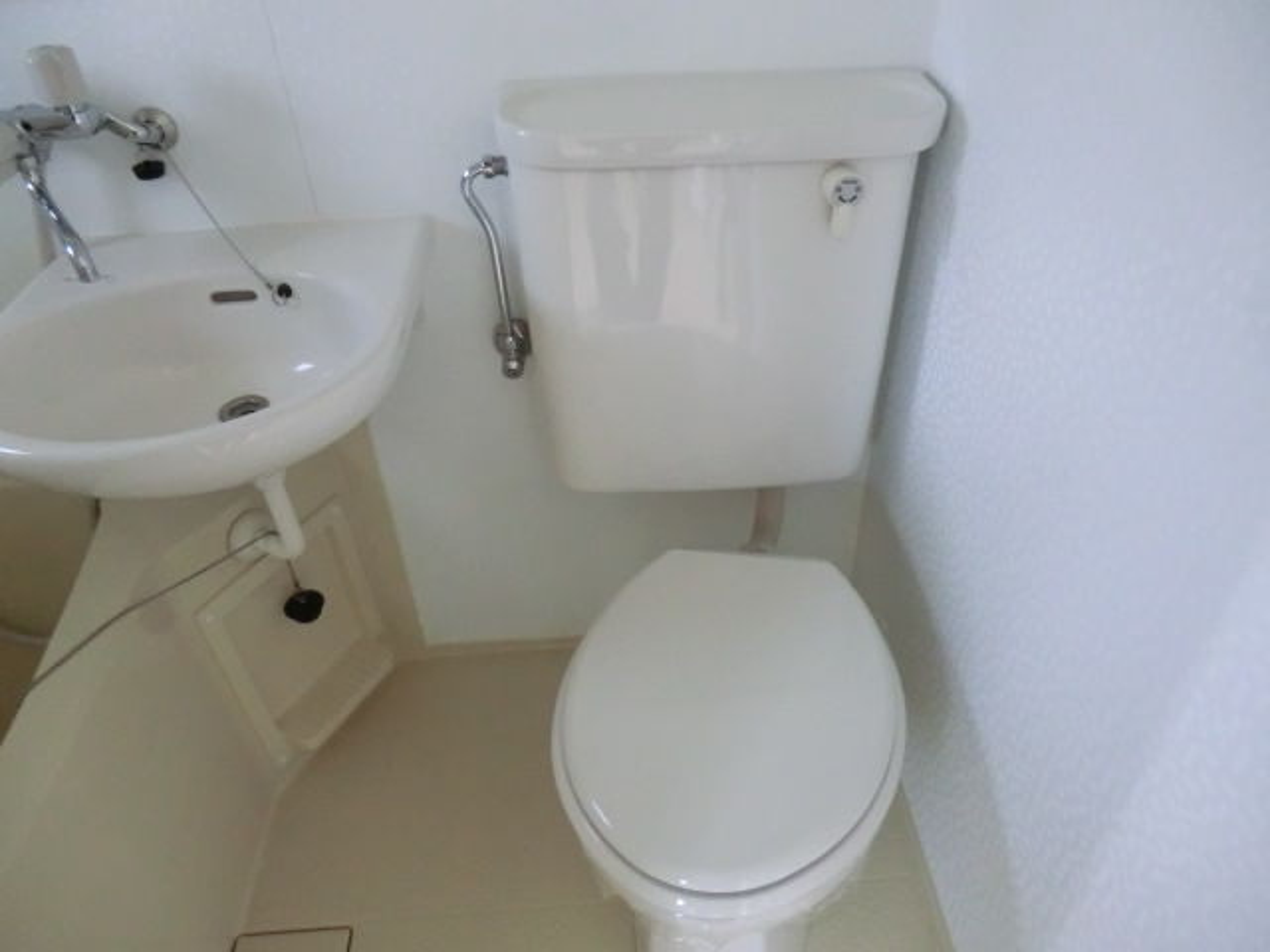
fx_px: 881
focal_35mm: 24
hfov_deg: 71.6
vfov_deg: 56.8
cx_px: 635
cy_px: 476
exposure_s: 1/60
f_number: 3.2
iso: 640
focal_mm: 4.3
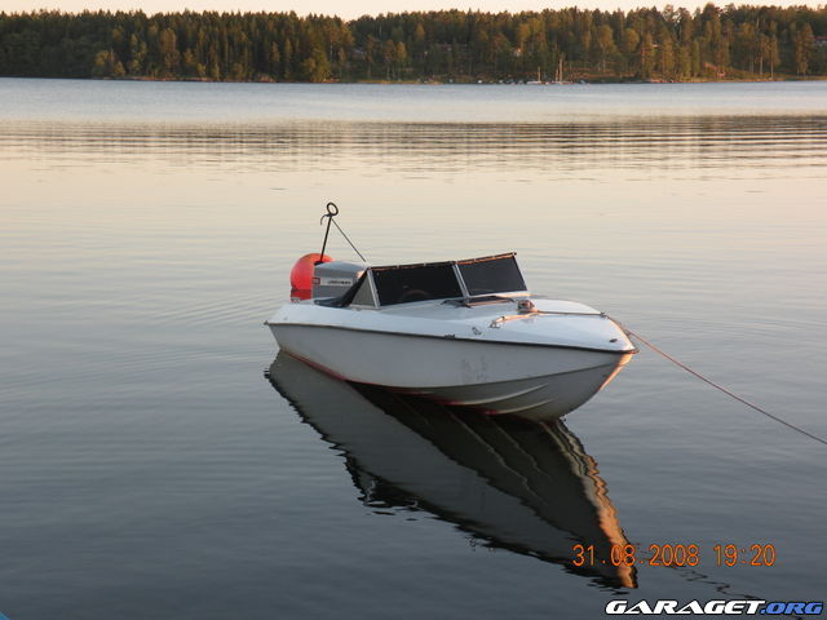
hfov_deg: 25.7
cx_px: 414
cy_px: 310
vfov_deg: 19.4
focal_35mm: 76
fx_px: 1816
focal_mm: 13.4
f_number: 4
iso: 64
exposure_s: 1/77
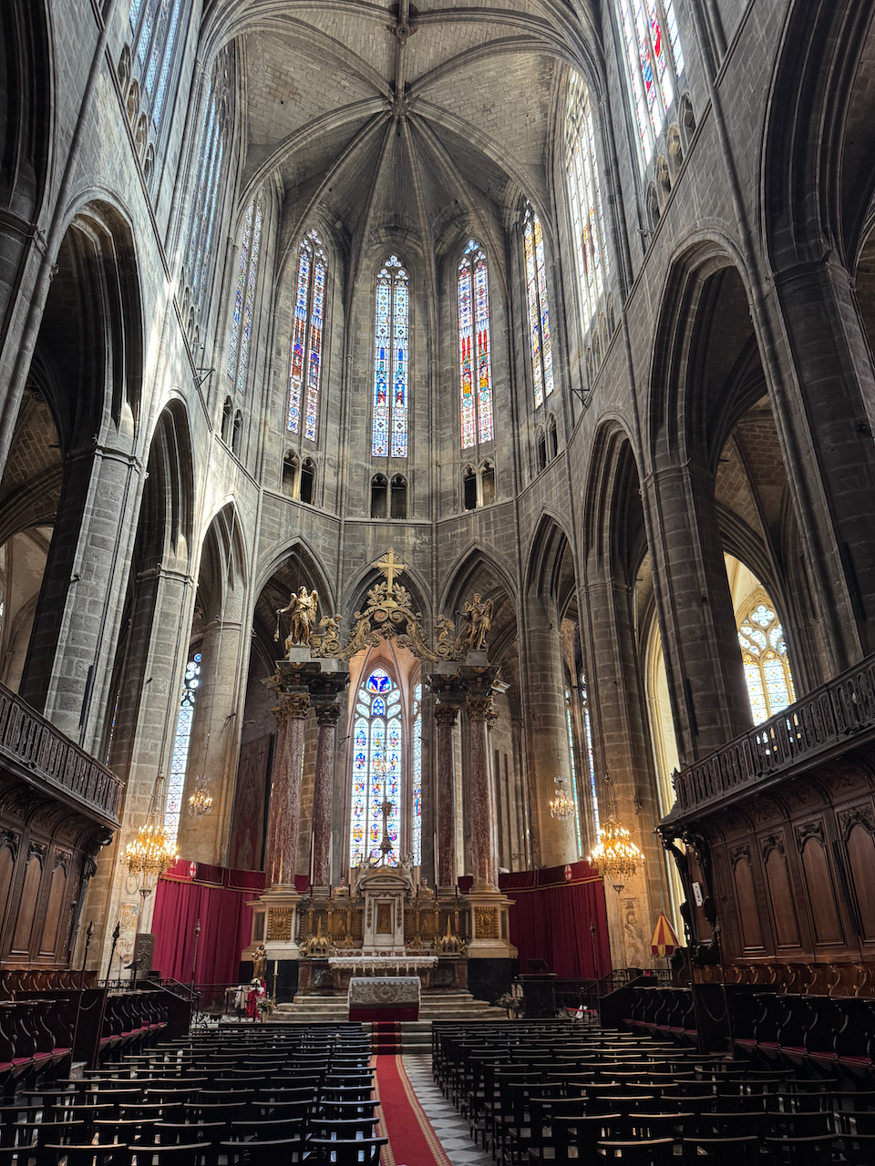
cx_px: 438
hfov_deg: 56.8
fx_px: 809
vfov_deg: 71.6
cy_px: 583
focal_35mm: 24
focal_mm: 6.76
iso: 320
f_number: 1.78
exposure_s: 1/50
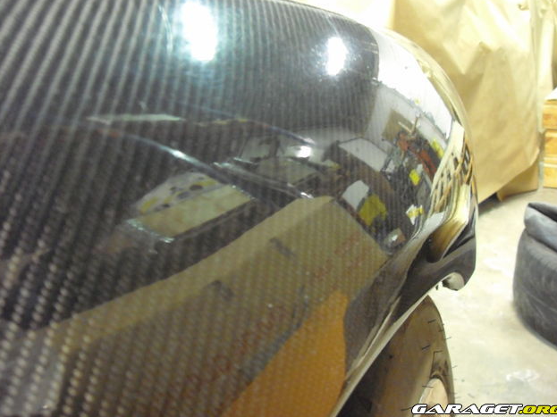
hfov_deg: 49.0
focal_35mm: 38
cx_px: 279
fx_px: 611
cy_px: 204
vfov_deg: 37.7
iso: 800
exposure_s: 1/6
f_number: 2.7
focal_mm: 6.2
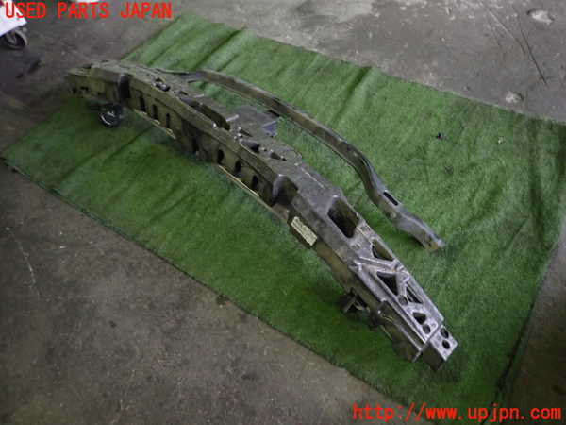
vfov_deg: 54.9
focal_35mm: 25
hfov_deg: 69.4
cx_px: 283
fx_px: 409
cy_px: 212
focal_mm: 4.5
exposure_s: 1/30
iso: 500
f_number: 2
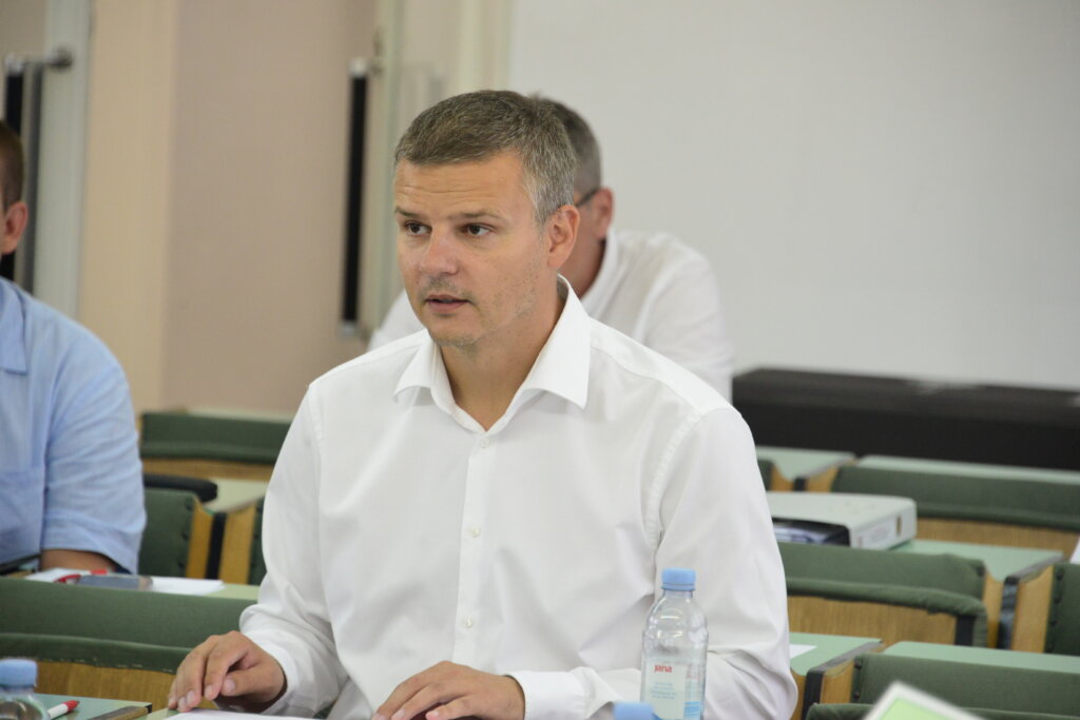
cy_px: 360
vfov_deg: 6.5
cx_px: 540
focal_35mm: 210
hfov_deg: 9.8
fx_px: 6300
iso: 4000
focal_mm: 210
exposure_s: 1/125
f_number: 5.6
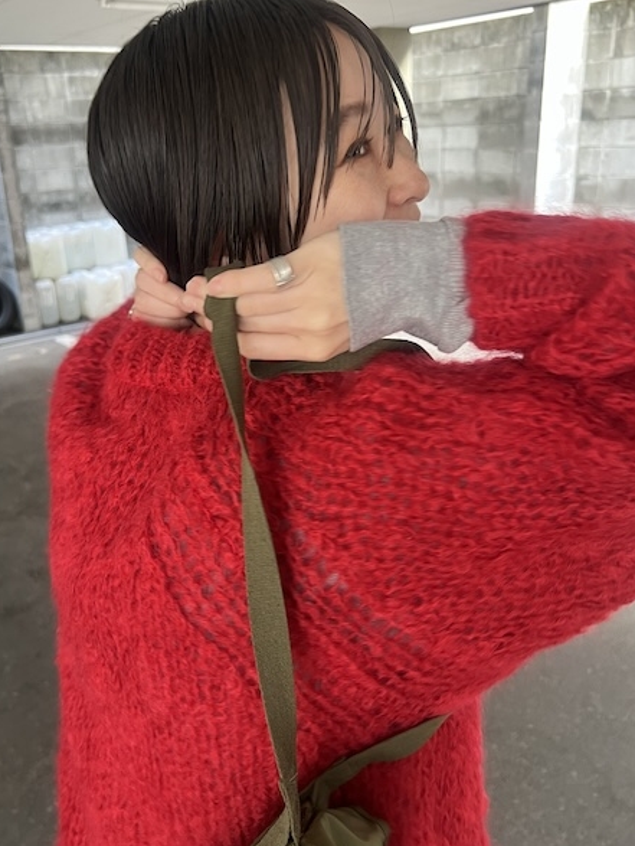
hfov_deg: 45.3
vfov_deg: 58.3
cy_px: 412
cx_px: 266
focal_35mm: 31
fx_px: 757
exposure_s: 1/60
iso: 160
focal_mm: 5.7
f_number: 1.5
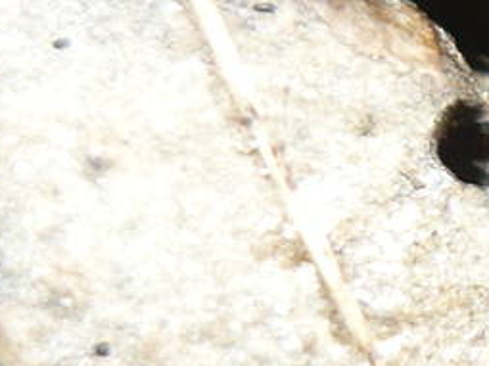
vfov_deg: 7.1
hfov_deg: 9.4
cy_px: 15
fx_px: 2923
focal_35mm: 207
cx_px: 646
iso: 100
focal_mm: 5.5
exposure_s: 1/30
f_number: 2.8
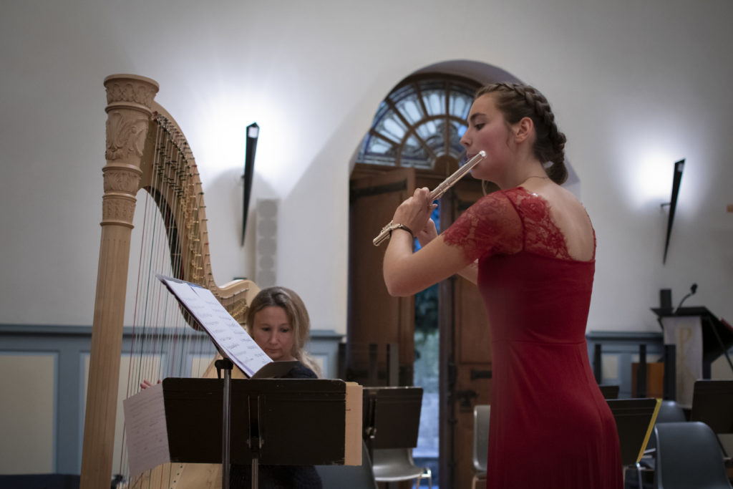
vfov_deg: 26.0
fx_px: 1059
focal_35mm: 52
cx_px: 366
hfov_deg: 38.2
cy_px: 244
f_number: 2.2
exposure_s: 1/160
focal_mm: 35
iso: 3200
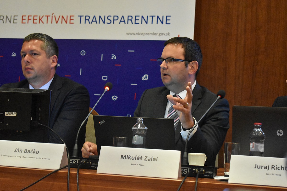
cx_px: 144
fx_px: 550
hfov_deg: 29.2
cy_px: 96
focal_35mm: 69
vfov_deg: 19.7
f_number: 5.6
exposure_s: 1/125
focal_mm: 46
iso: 8000
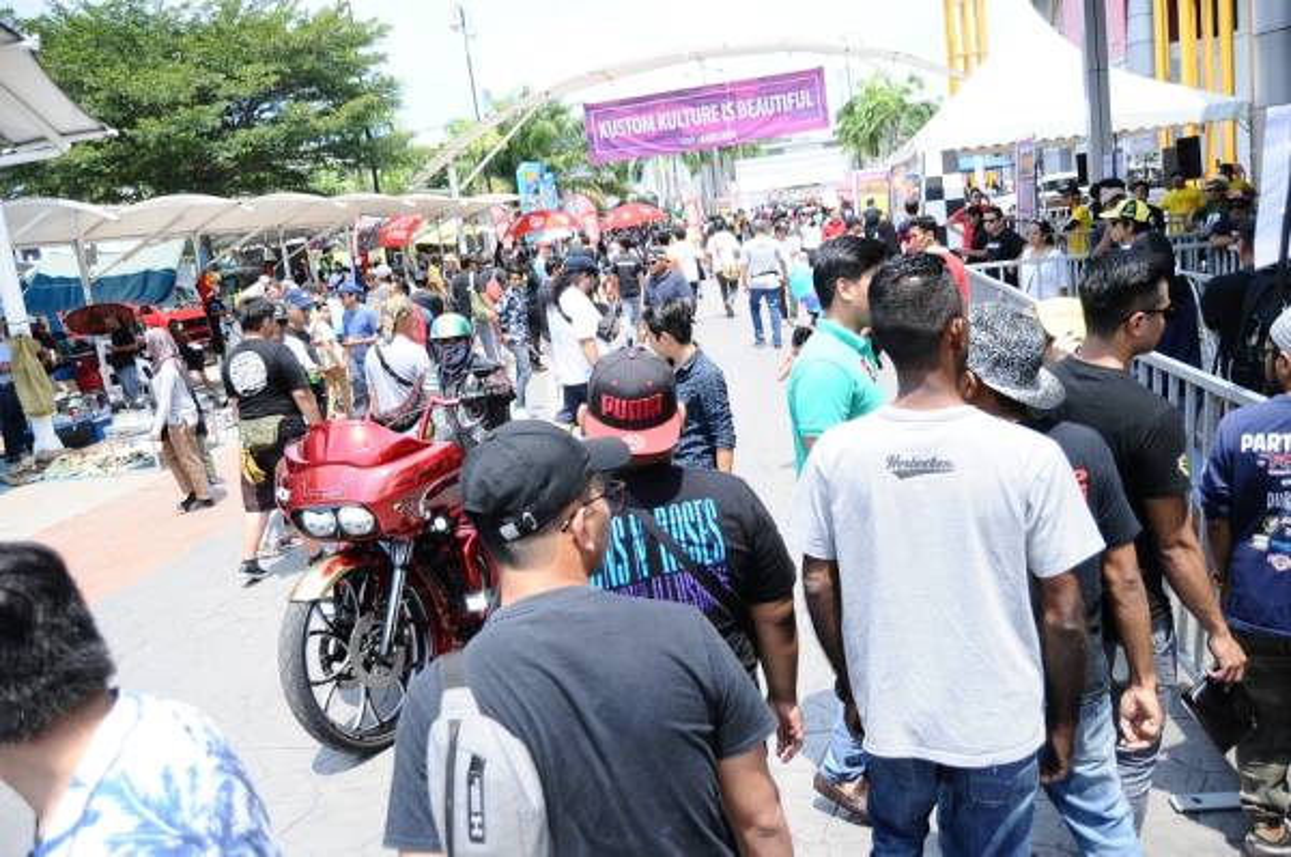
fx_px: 967
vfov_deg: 47.8
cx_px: 646
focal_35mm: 27
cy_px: 428
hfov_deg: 67.5
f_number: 3.5
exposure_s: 1/4000
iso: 800
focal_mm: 18
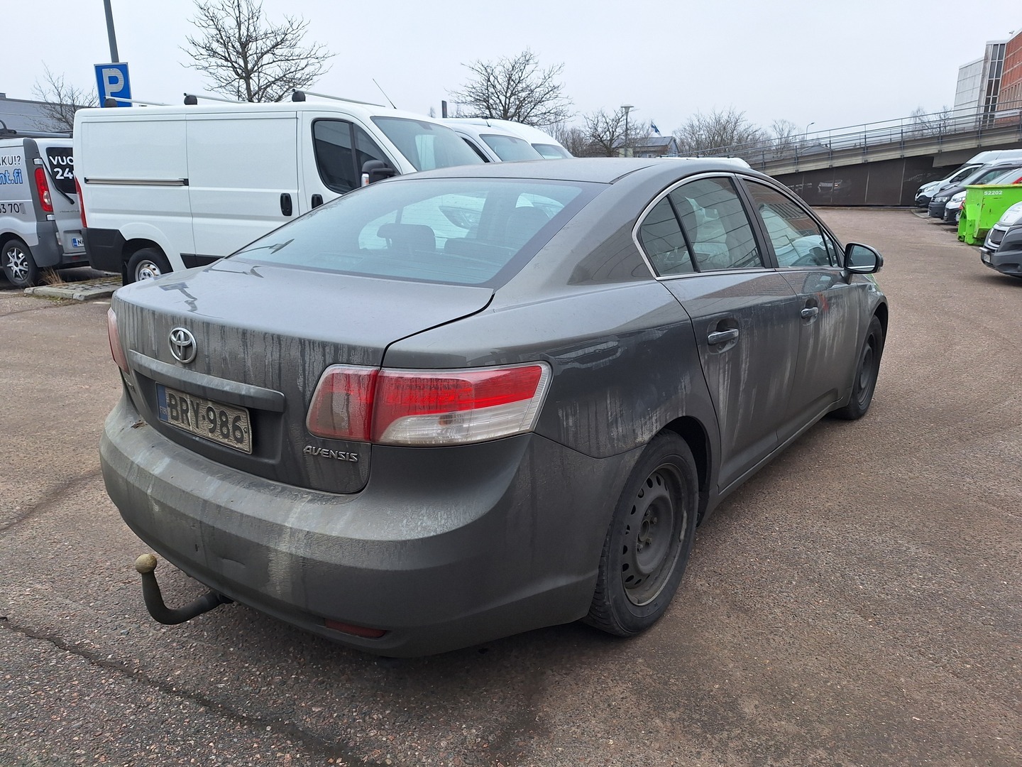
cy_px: 384
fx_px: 679
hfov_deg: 73.9
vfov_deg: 58.9
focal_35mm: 23
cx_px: 511
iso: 40
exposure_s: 1/464
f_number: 1.8
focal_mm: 5.54
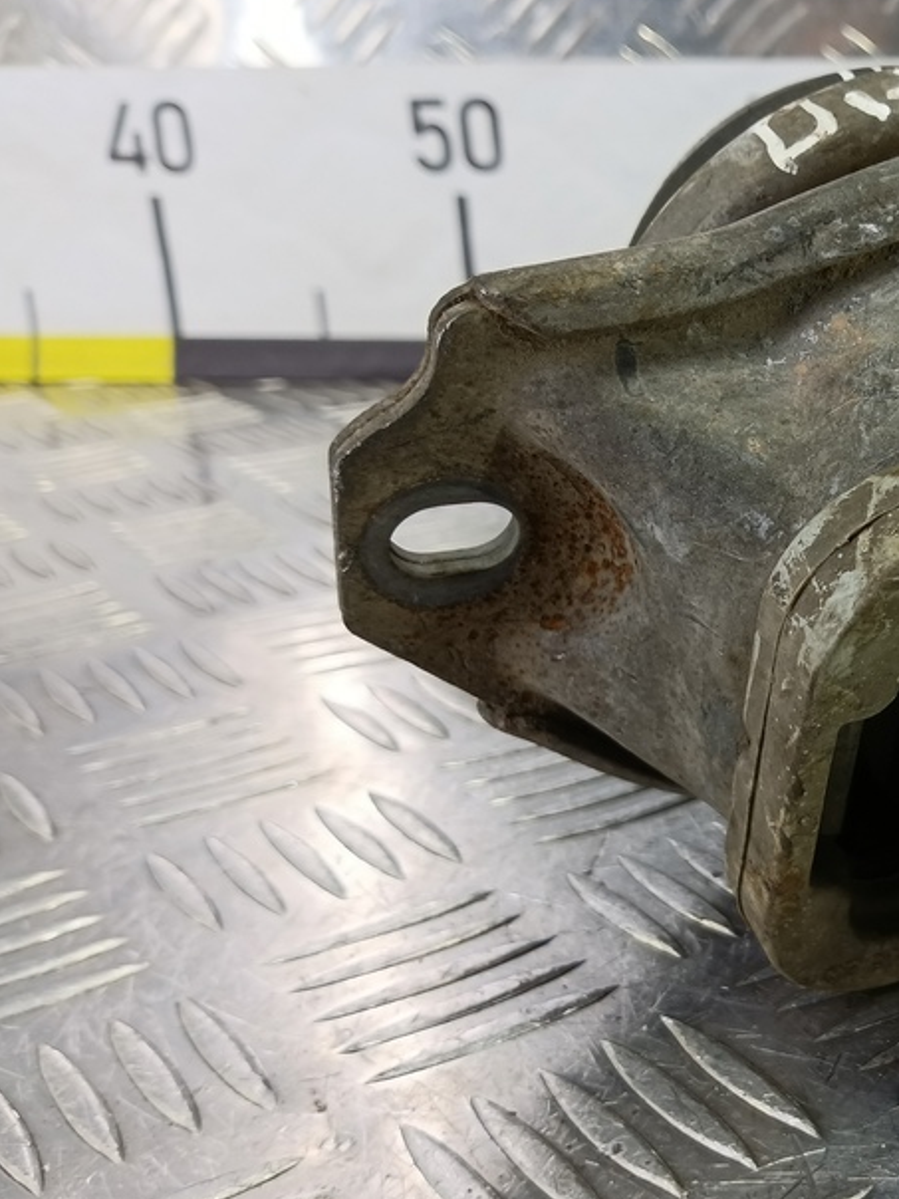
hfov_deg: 32.3
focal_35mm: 39
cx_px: 996
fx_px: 1350
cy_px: 637
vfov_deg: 47.8
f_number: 1.6
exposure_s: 1/50
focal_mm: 4.11
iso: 158
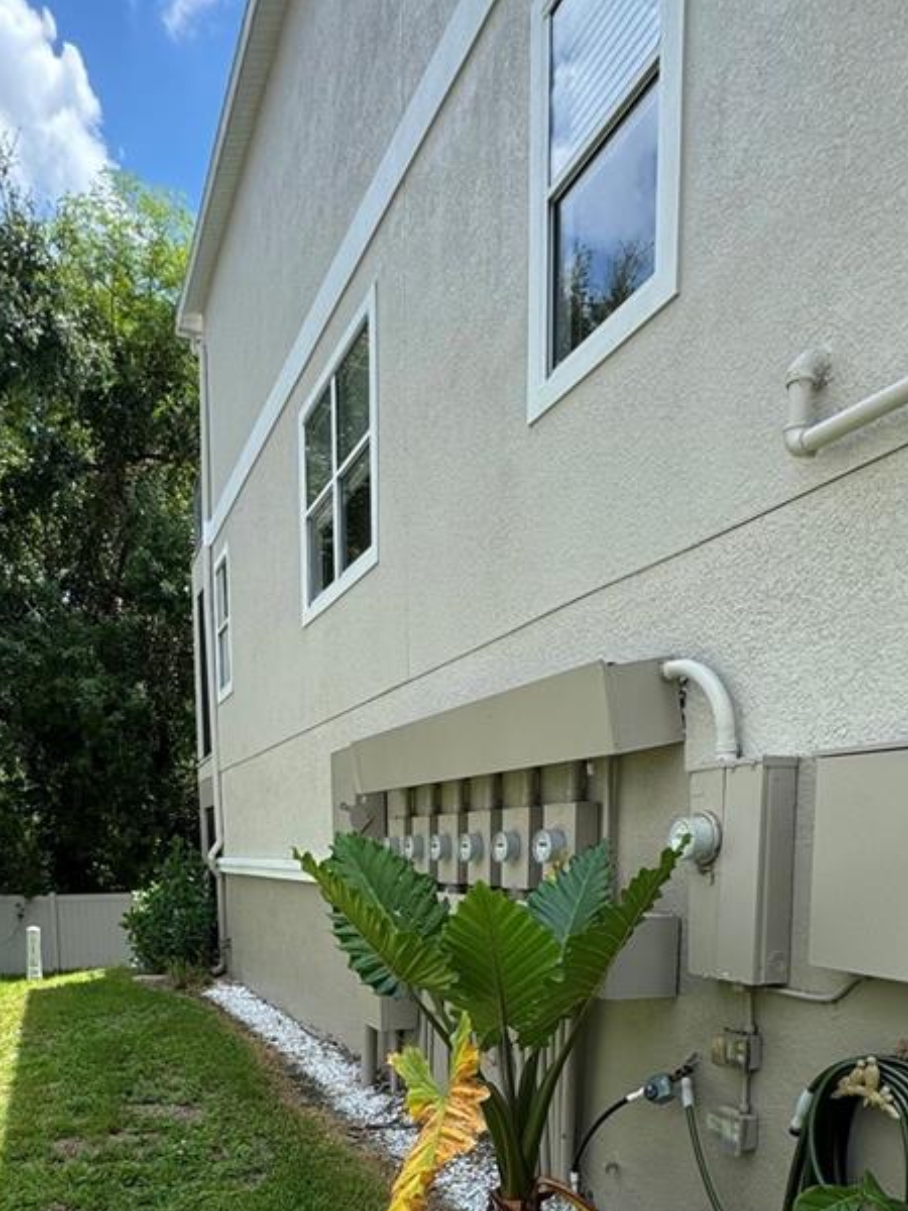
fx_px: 979
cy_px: 983
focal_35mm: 28
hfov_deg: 49.6
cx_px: 383
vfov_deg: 58.2
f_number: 2.2
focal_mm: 2.22
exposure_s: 1/443
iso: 40
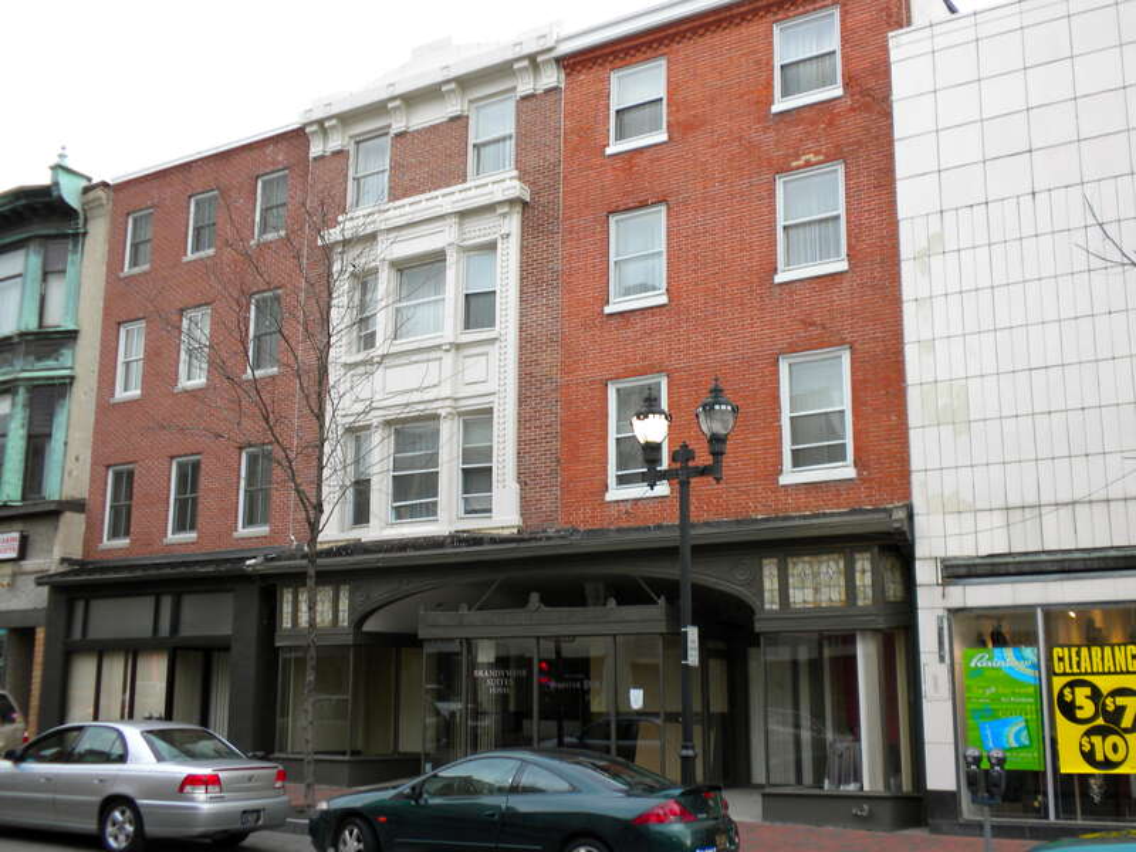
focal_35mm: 37
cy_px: 426
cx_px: 568
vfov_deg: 38.7
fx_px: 1214
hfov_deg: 50.1
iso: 64
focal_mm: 6.6
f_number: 3.5
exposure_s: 1/55.2
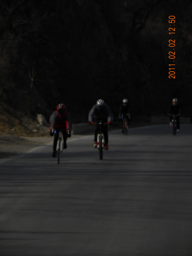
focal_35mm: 481
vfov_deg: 4.1
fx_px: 3557
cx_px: 96
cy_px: 128
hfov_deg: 3.1
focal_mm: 85.6
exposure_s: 1/320
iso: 64
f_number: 8
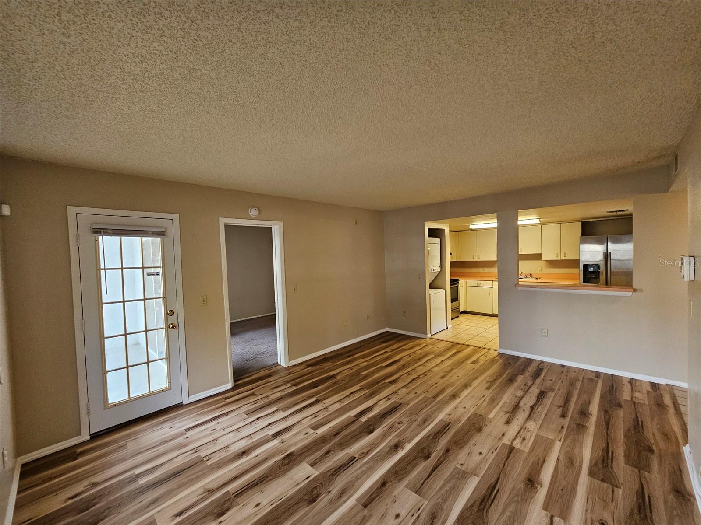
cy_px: 262
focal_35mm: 13
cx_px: 350
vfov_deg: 89.9
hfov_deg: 106.2
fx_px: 263
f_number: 2.2
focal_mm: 2.2
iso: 250
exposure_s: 1/60
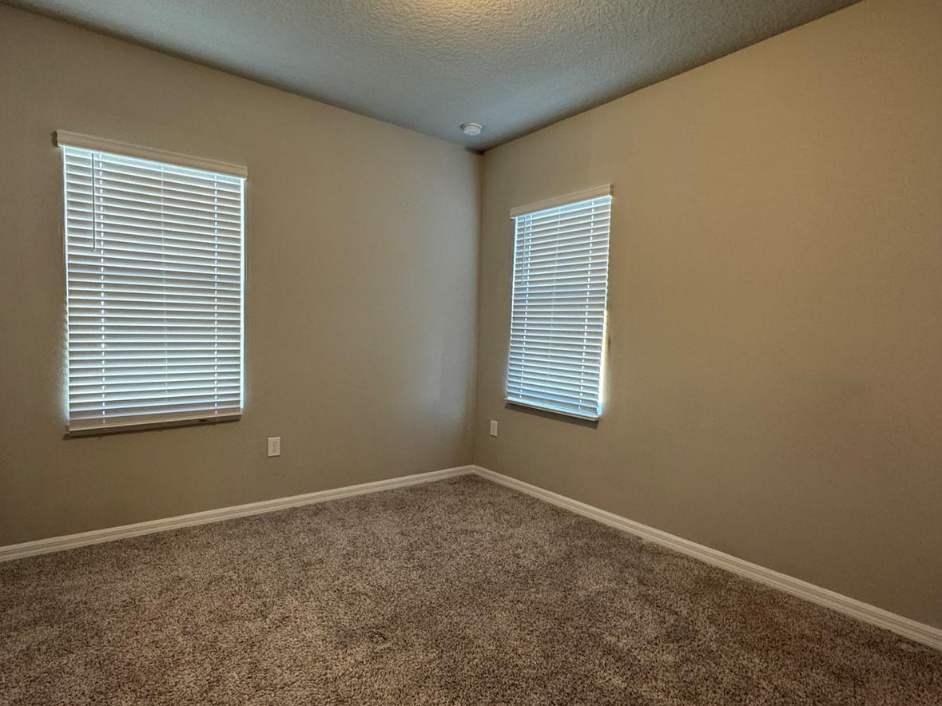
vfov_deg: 68.7
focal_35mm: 19
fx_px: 517
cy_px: 365
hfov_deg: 84.6
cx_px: 452
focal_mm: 2.22
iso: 200
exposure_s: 1/60
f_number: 2.2
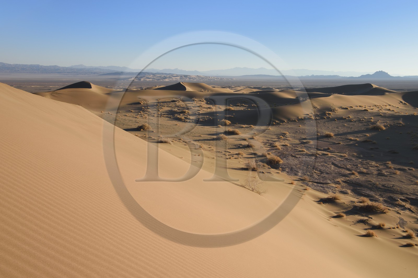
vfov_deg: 36.8
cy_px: 139
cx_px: 209
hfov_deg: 53.2
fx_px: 418
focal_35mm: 36
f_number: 10
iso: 200
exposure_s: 1/250
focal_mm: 36
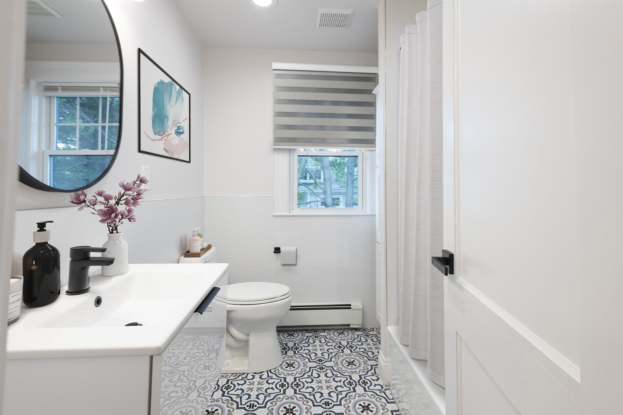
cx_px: 312
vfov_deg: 73.7
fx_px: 277
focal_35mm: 16
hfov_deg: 96.7
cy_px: 208
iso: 320
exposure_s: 1/13
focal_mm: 16
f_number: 9
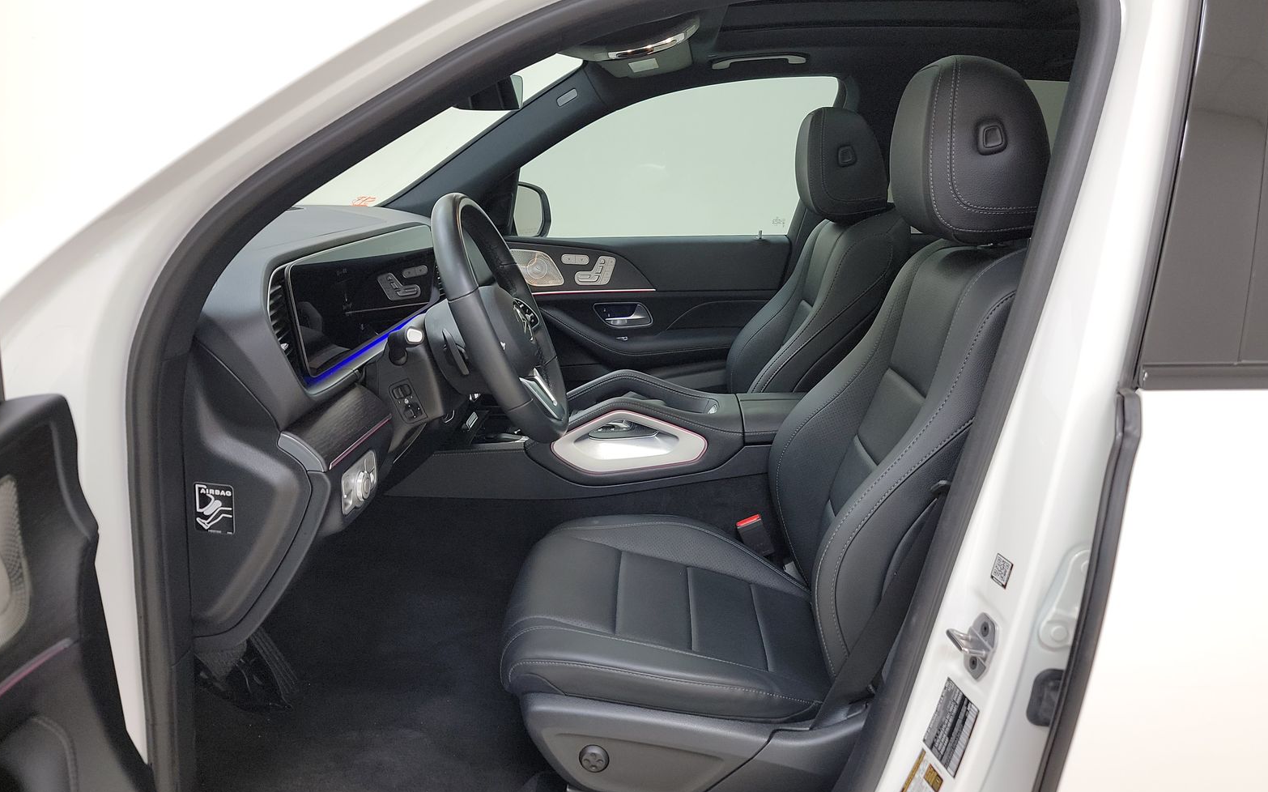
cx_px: 640
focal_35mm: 26
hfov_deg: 70.4
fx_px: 898
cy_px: 433
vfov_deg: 47.5
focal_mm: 6.7
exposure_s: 1/59
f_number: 1.8
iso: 92
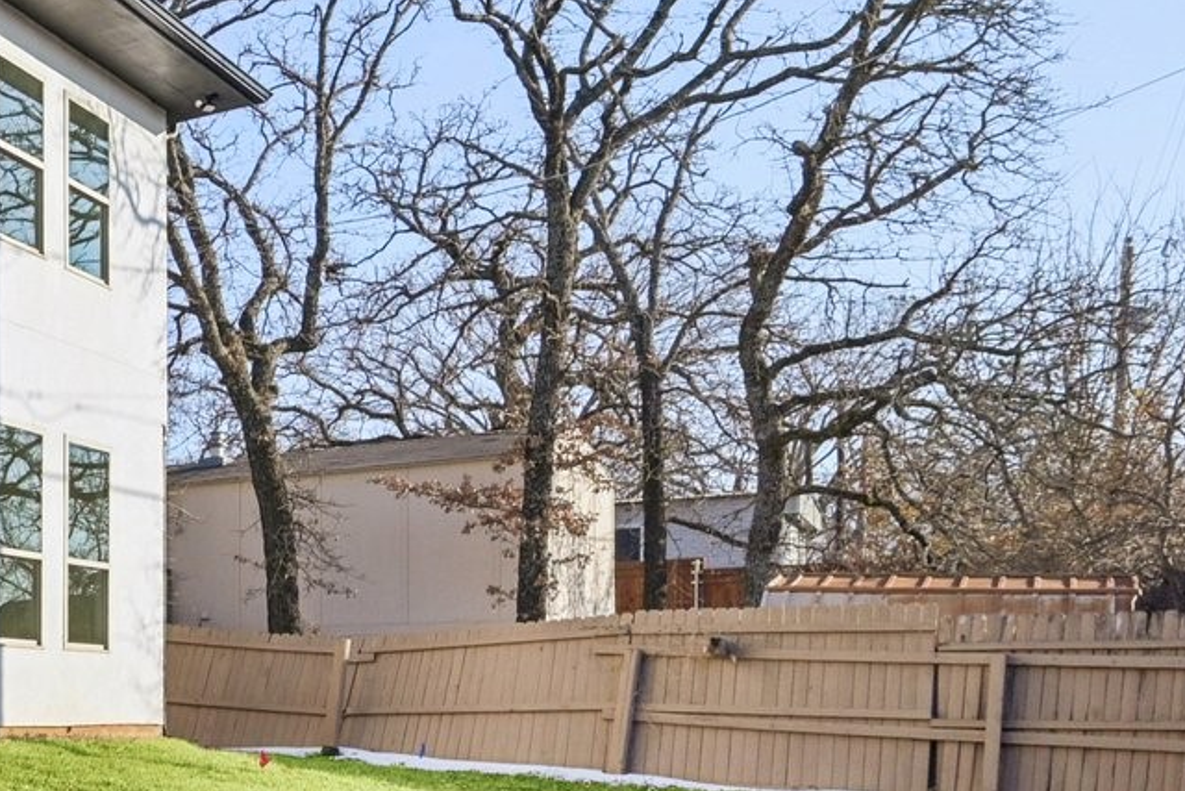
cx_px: -405
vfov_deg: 27.2
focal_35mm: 50
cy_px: 427
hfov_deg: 30.3
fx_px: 1633
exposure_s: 1/800
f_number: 8
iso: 400
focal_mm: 15.5
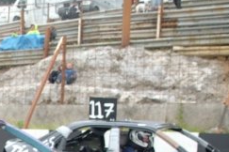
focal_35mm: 87
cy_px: 195
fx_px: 553
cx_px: -13
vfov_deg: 15.0
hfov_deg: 22.3
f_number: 4
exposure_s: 1/500
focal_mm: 22
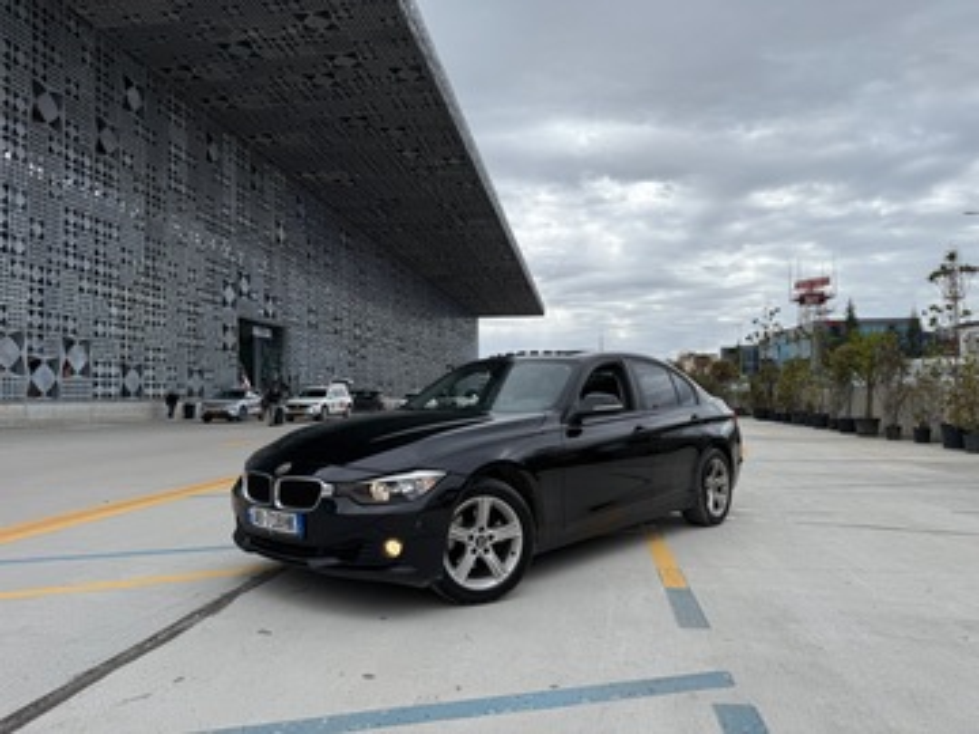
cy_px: 367
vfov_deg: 56.8
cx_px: 490
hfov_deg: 71.6
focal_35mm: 24
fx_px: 679
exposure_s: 1/3145
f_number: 1.78
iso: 80
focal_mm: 6.76
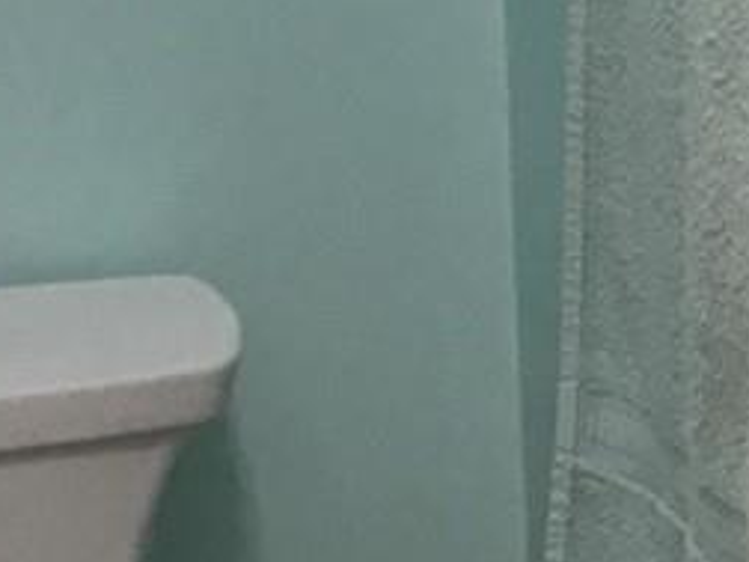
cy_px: -387
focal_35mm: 197
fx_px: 4263
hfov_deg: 10.0
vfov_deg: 7.4
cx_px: 9
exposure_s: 1/30
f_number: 2.4
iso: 64
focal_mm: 3.3
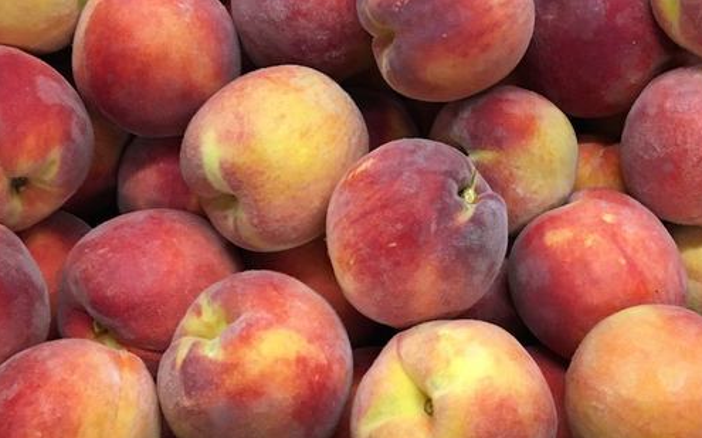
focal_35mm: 58
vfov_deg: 22.1
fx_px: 1109
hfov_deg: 34.6
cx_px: 497
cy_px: 86
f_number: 2.2
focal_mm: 4.15
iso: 125
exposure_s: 1/30
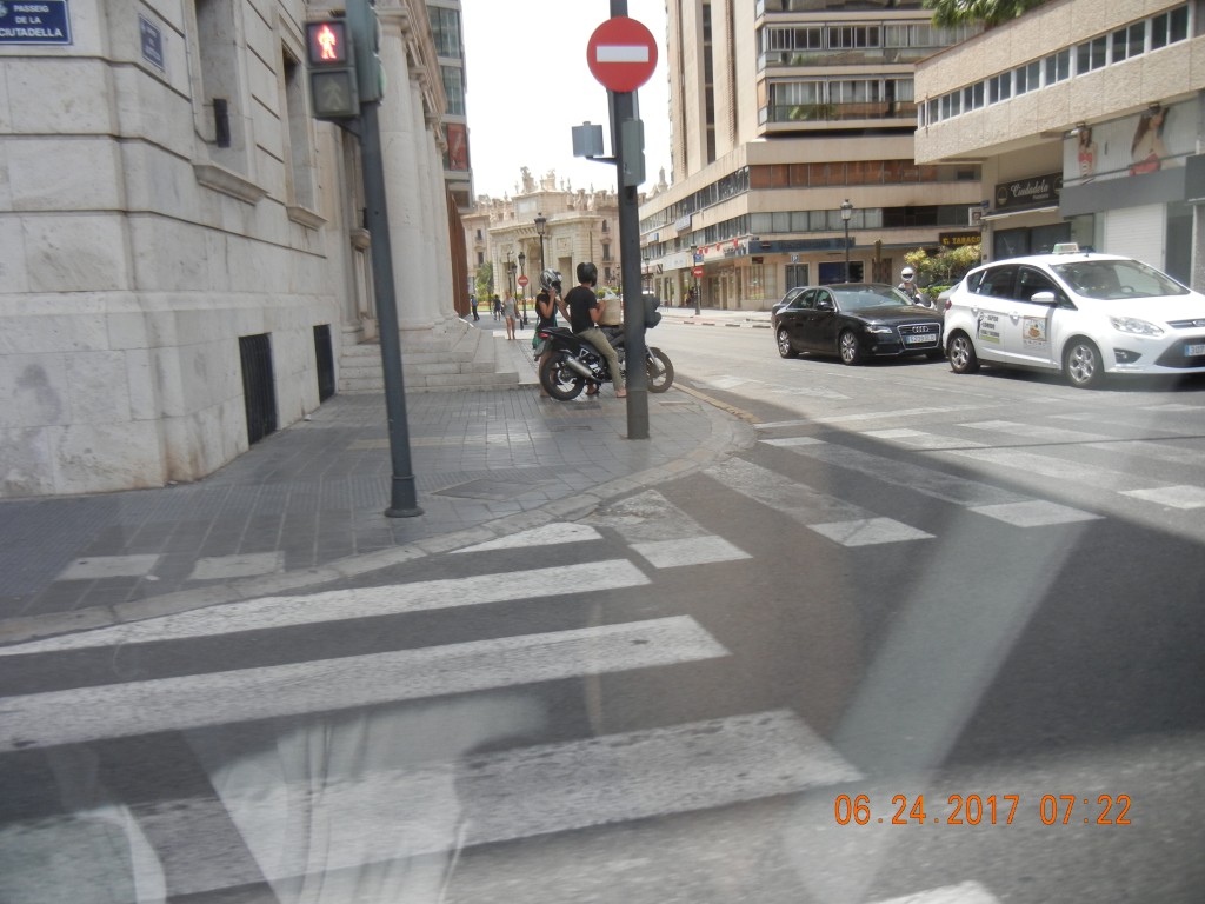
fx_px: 1044
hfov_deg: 60.0
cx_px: 602
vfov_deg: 46.8
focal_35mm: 30
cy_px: 452
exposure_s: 1/602
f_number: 3.5
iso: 160
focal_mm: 5.4
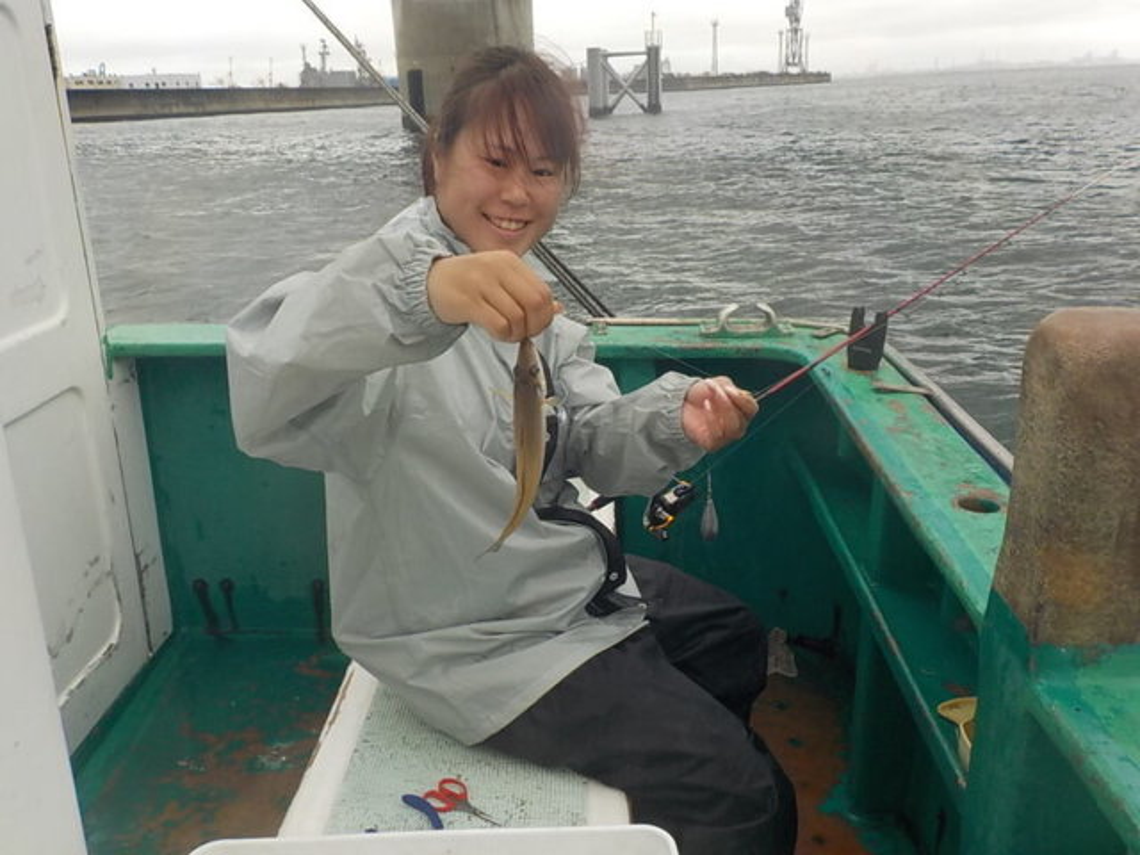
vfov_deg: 46.8
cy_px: 428
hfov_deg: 60.0
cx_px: 570
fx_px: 988
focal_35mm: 30
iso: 125
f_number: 3.3
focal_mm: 4.1
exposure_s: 1/640
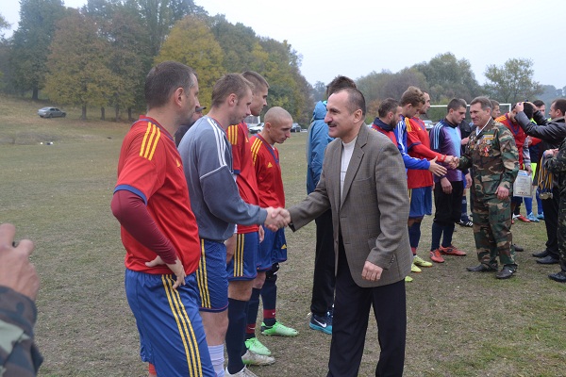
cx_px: 283
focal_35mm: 36
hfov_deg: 53.1
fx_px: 566
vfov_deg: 36.9
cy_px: 188
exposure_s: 1/125
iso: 140
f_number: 5.6
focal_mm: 24
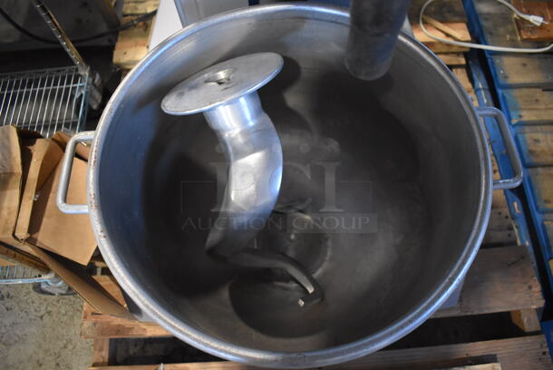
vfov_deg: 48.0
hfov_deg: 67.3
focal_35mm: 27
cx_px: 276
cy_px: 185
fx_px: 415
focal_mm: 18
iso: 2800
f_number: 3.5
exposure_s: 1/125
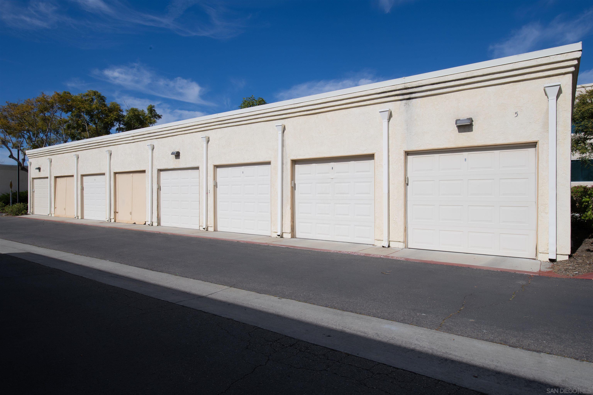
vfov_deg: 57.2
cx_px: 296
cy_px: 198
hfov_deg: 78.6
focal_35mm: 22
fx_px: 362
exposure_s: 1/250
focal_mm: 22
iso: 160
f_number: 16
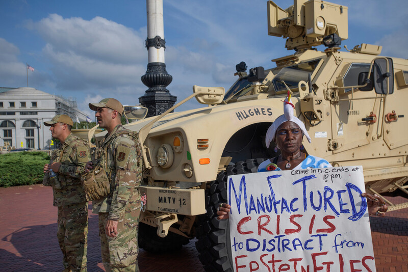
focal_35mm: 35
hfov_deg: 54.4
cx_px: 204
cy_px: 136
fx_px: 397
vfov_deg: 37.9
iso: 200
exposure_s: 1/3200
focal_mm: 35
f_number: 8
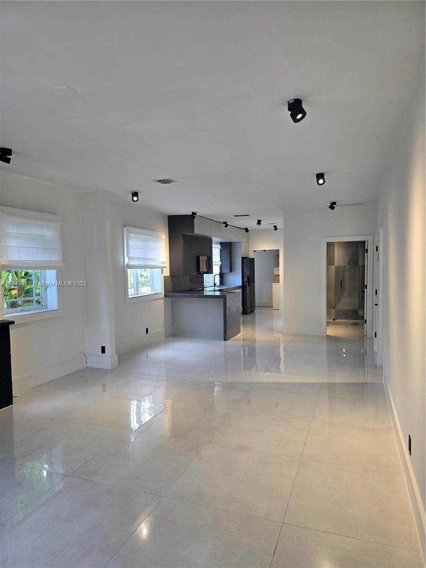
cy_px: 284
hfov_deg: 58.9
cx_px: 213
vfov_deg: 73.9
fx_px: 377
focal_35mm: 23
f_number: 1.7
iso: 80
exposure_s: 1/120
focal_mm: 6.3
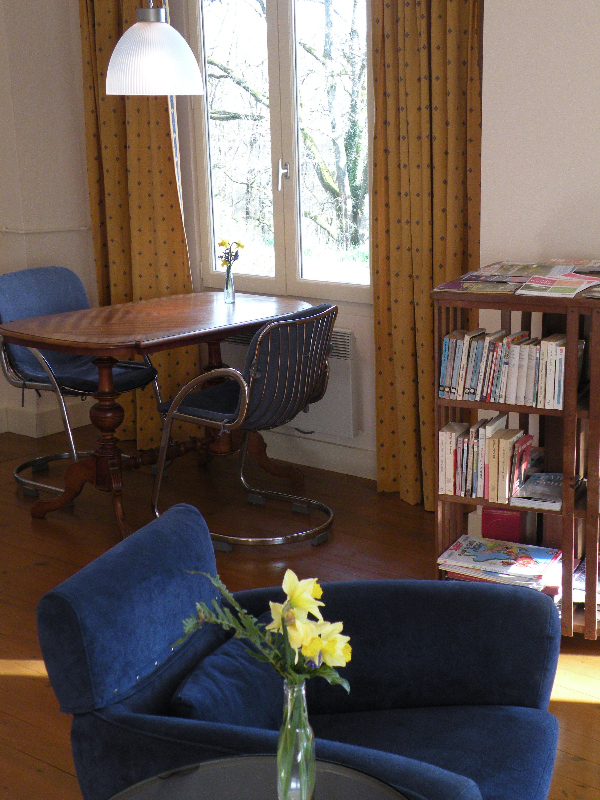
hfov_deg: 26.1
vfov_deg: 34.3
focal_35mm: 56
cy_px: 400
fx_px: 1294
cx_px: 300
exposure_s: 1/60
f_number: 3.5
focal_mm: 9.8
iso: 171
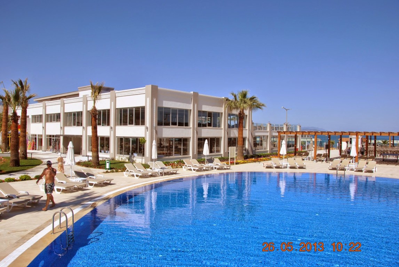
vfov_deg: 48.1
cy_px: 134
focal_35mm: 27
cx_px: 200
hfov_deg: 67.3
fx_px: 300
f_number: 9
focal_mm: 18
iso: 100
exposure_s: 1/320
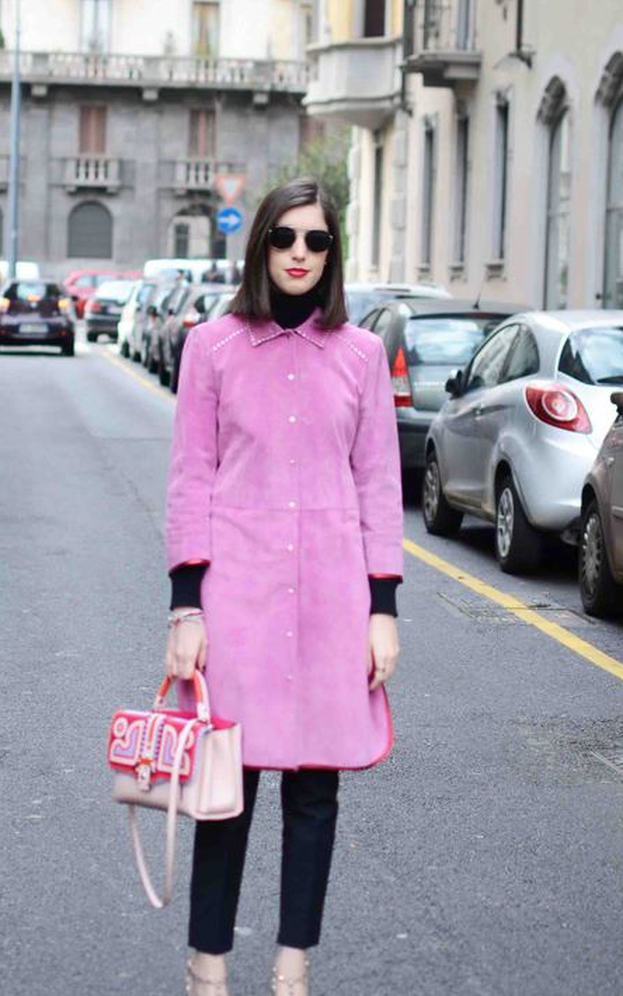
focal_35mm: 91
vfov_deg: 22.8
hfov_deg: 14.4
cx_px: 290
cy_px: 577
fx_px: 2467
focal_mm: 35
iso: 200
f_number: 1.8
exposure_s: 1/640
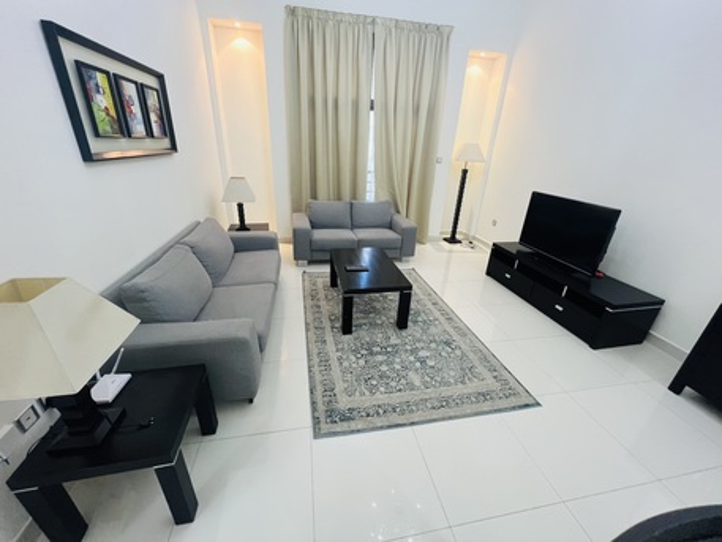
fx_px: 271
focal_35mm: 13
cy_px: 271
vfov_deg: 89.9
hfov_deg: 106.2
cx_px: 361
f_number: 1.8
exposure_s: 1/50
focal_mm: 1.57
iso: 400
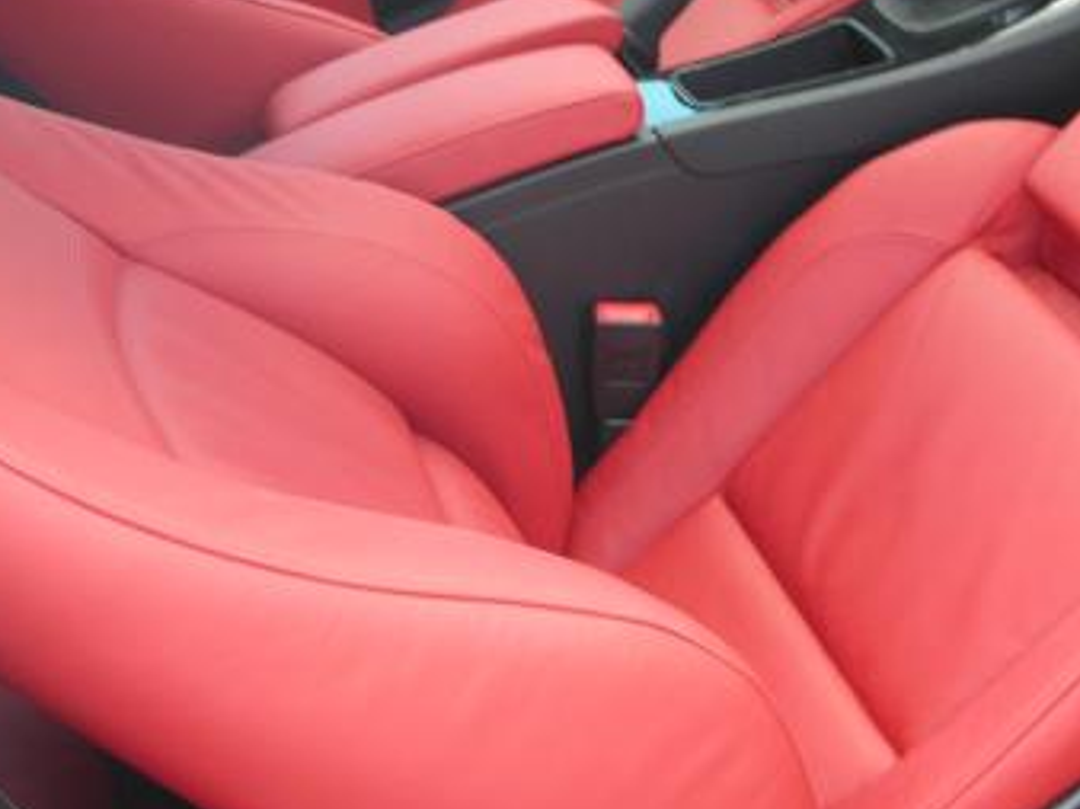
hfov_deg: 27.0
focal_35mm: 72
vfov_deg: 20.1
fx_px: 2245
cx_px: 572
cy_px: 109
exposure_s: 1/34.5
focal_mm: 6.3
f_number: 3.2
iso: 50
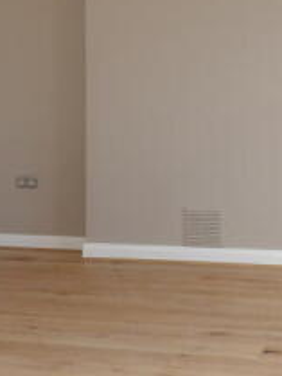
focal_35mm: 67
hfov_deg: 21.8
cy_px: 154
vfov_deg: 28.9
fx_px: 727
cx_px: 202
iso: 100
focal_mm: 4.3
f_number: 4.1
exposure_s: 1/42
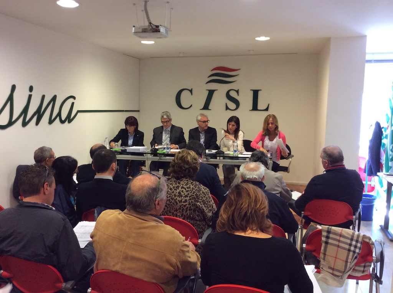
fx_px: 374
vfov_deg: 42.8
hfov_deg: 55.4
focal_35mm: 33
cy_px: 146
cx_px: 196
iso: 125
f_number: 2.4
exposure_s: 1/25
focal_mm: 3.3
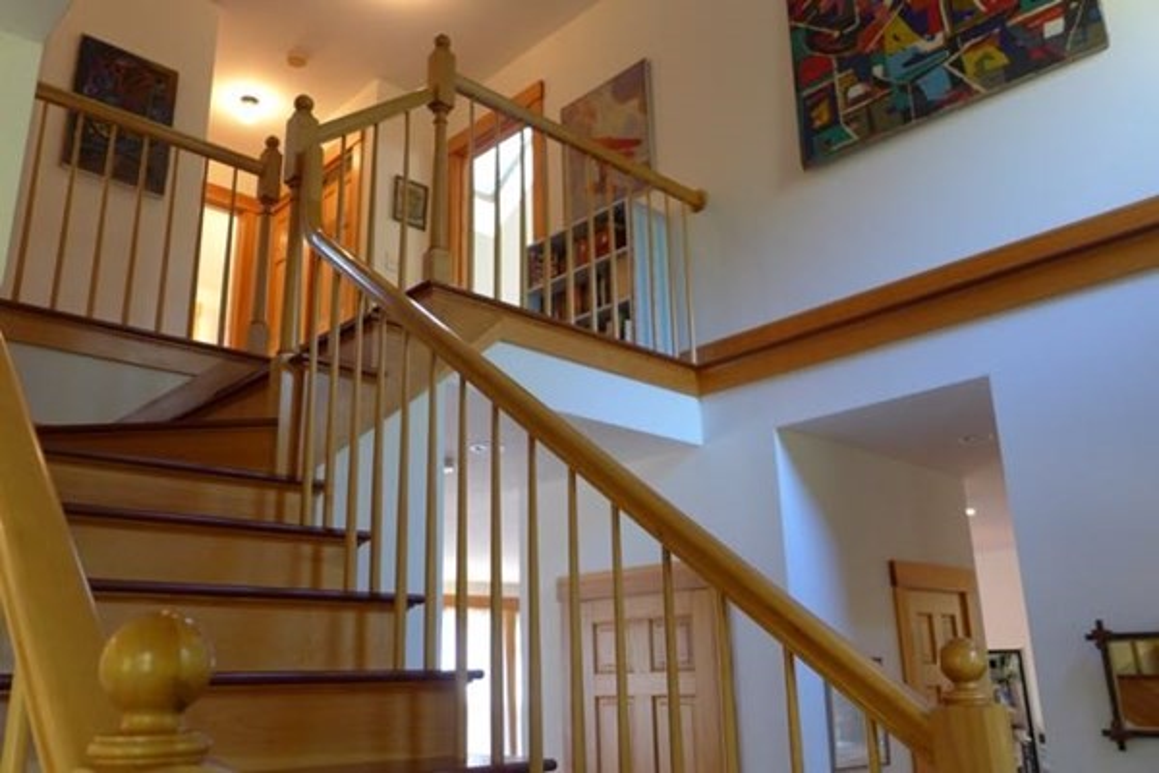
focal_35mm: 30
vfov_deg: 43.6
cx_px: 580
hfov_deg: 61.9
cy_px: 386
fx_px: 966
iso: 250
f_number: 1.5
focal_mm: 5.9
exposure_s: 1/60
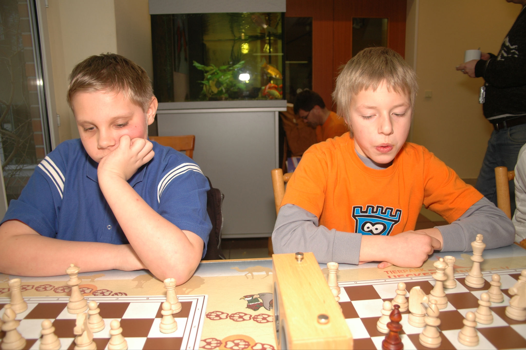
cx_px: 263
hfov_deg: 67.4
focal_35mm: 27
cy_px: 175
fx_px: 394
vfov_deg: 47.9
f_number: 4
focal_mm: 18
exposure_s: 1/60
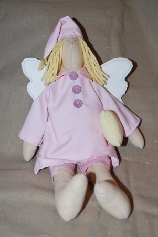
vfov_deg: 38.8
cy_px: 118
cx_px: 79
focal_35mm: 51
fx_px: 335
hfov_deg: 26.5
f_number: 5
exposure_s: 1/60
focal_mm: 34
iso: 200
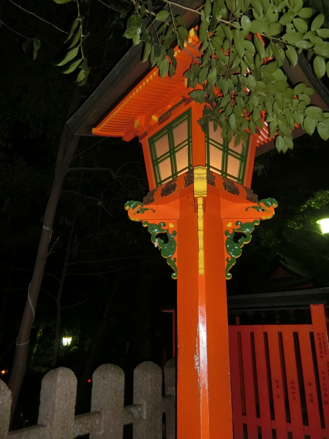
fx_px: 317
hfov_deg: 54.9
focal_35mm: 25
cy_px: 220
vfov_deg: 69.4
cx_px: 164
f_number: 3.5
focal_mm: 4.5
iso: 400
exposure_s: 1/15
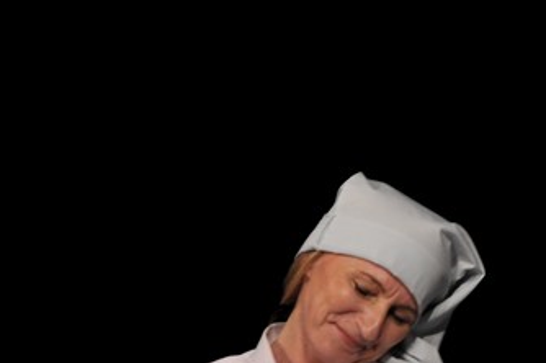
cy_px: 513
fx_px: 7144
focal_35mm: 471
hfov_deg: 4.4
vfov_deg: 2.9
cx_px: 737
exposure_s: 1/30
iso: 640
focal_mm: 105
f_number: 5.6
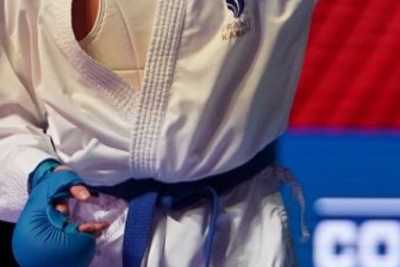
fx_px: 8144
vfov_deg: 1.9
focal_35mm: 733
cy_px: 52
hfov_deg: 2.8
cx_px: 146
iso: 2000
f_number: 2.8
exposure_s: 1/1000
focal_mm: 137
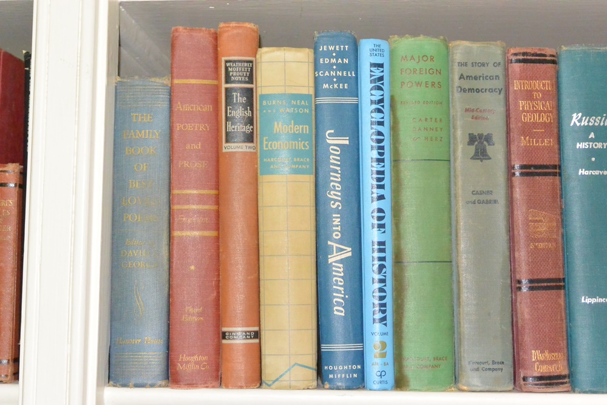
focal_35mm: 52
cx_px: 304
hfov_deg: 38.2
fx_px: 877
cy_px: 202
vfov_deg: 26.0
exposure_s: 1/60
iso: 2500
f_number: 4.8
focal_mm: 19.6
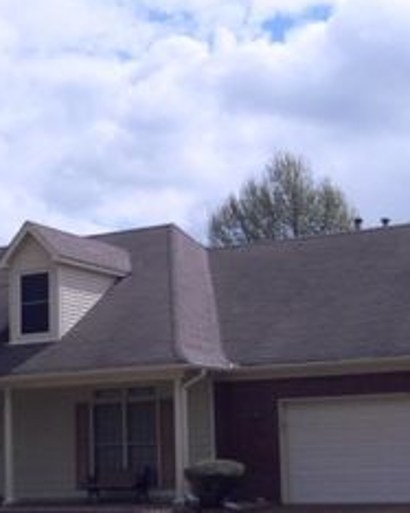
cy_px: 330
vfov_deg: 26.0
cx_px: 189
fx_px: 1108
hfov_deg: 21.0
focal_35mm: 73
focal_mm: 6.3
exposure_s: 1/350
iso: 80
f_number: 8.2
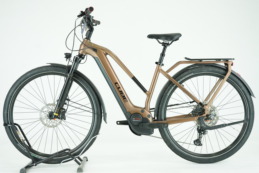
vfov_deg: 27.0
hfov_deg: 39.6
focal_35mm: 50
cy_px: 86
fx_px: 360
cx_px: 130
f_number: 5
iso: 2000
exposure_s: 1/200
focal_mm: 50
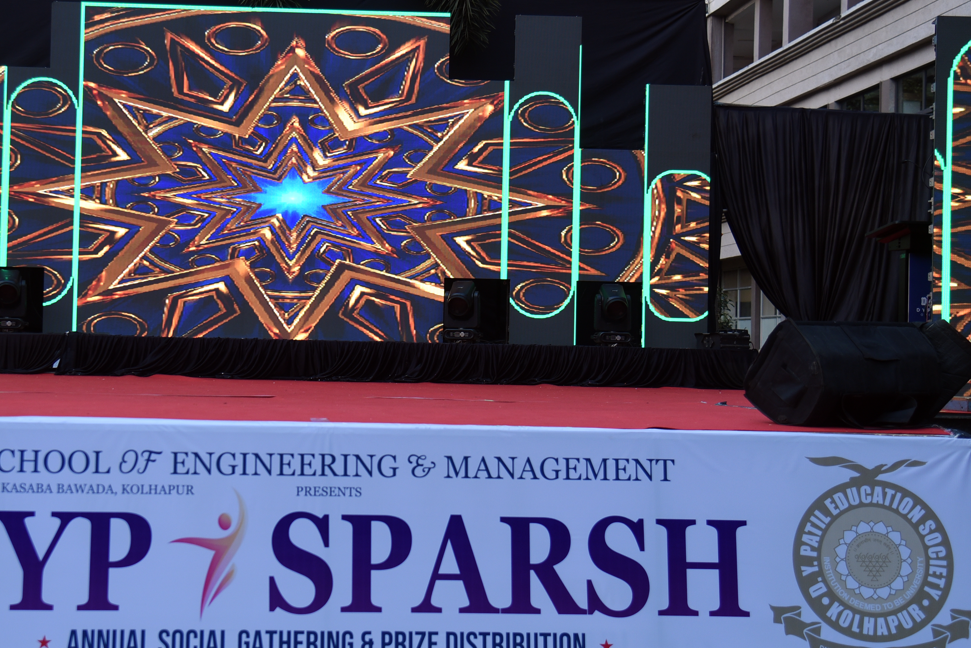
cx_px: 333
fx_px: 1403
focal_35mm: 52
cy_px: 275
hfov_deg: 37.8
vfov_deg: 26.0
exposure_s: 1/160
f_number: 4
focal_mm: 38
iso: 400
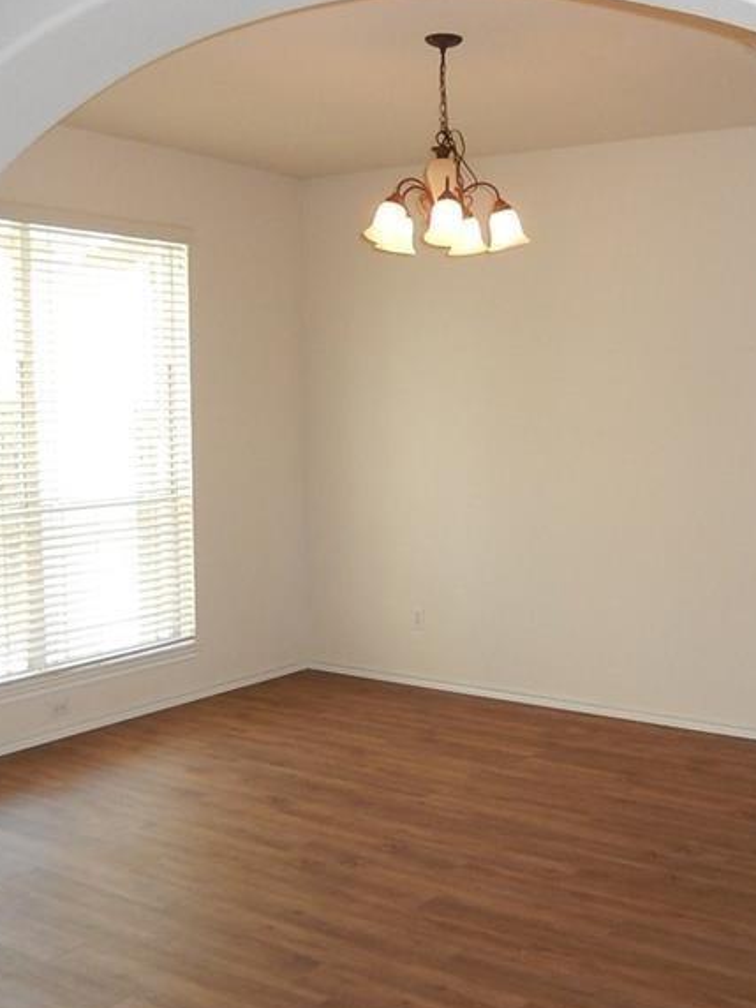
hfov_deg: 33.5
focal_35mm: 43
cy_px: 553
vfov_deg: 43.8
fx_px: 1252
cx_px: 439
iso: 400
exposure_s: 1/80
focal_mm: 5.7
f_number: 3.8
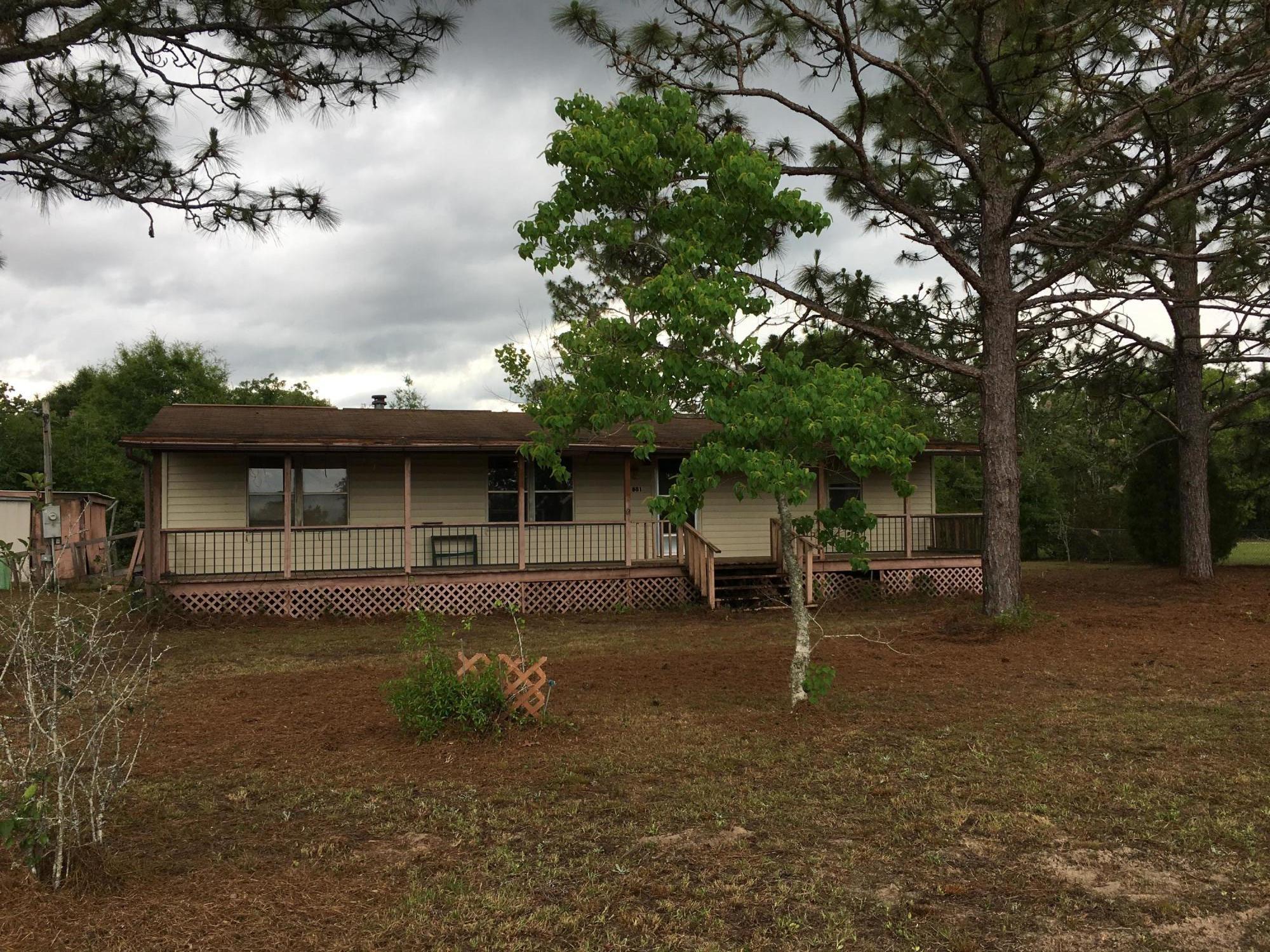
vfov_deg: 48.2
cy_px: 476
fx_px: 1064
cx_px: 635
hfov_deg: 61.7
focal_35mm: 29
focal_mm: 4.15
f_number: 2.2
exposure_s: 1/523
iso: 25
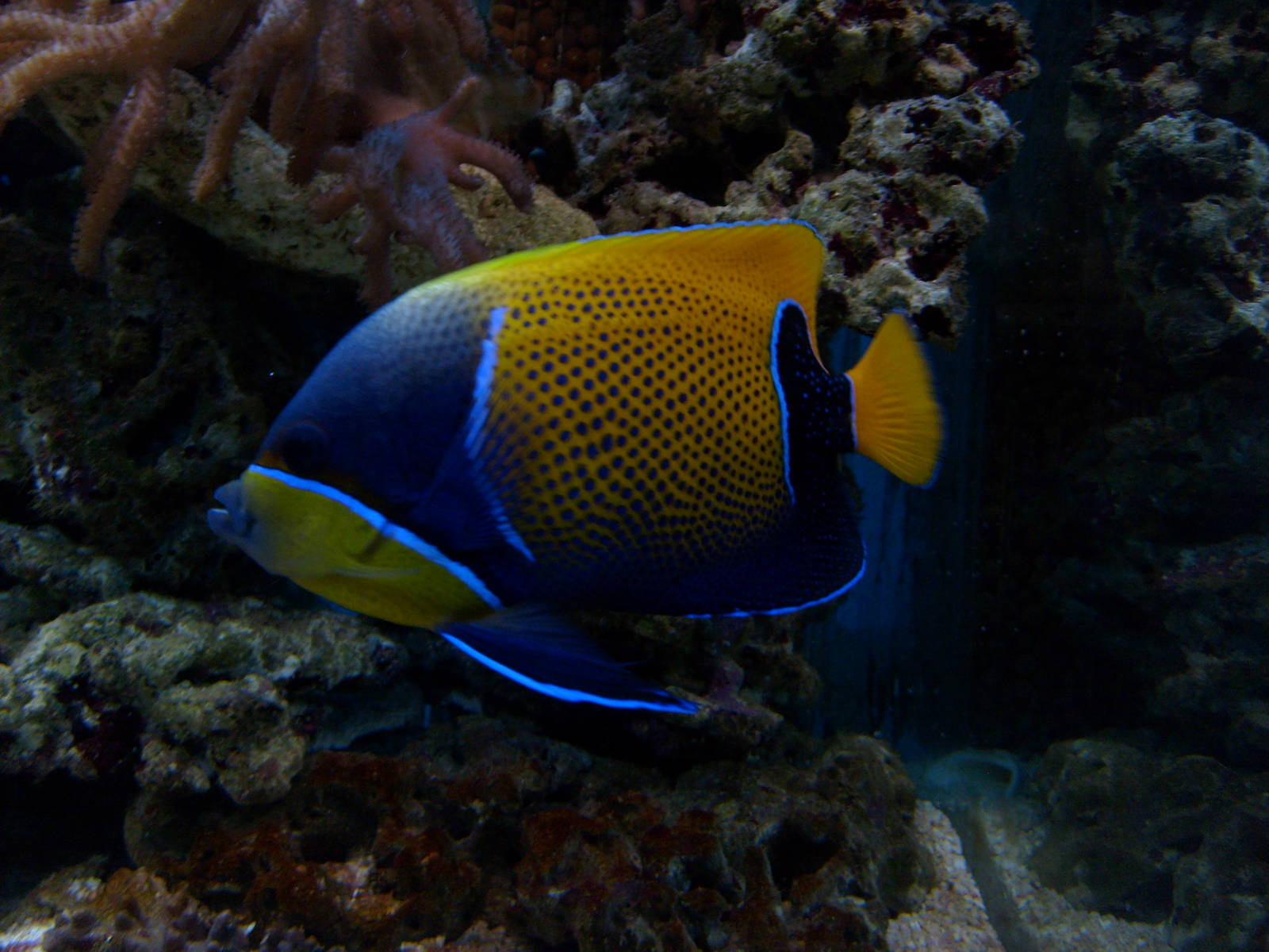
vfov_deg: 40.7
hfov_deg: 52.6
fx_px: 1283
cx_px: 634
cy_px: 476
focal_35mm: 35
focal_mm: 5.8
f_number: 2.8
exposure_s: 1/30
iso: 80
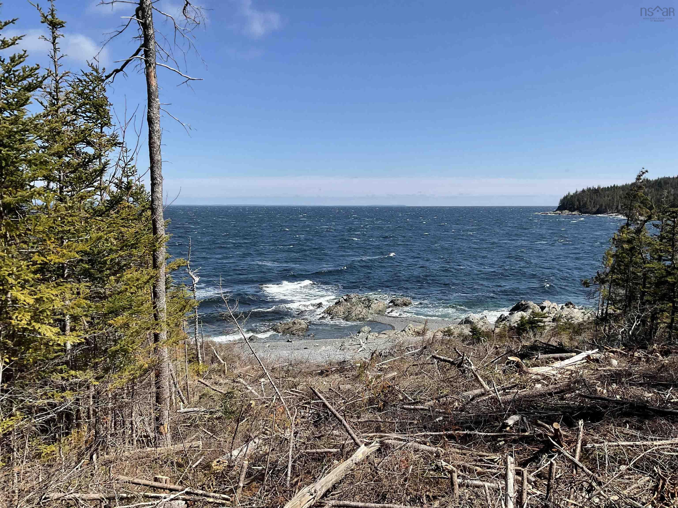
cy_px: 254
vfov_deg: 48.2
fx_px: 568
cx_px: 339
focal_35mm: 29
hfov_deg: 61.7
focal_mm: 3
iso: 16
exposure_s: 1/1912
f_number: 1.8
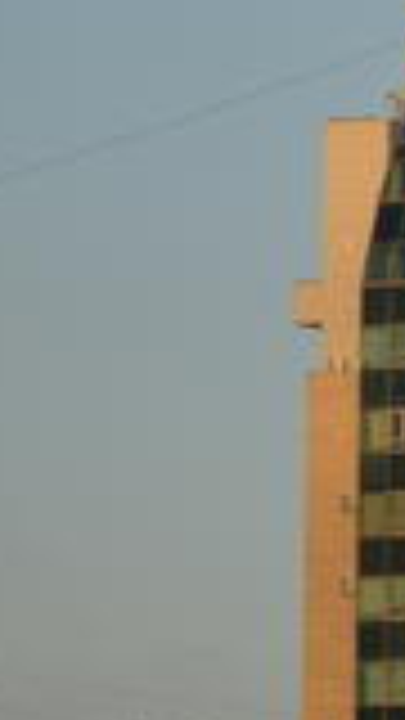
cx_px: 1926
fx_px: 12235
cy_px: 576
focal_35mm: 641
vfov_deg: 3.4
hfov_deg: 1.9
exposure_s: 1/80
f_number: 11
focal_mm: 75
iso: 100
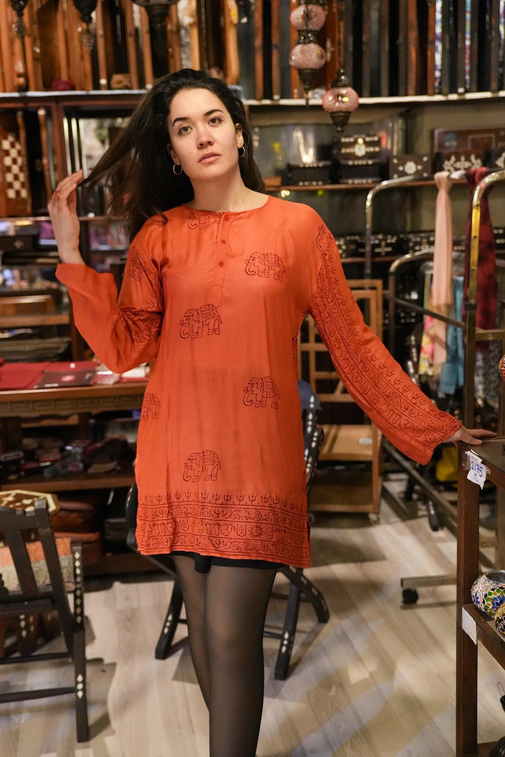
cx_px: 252
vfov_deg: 47.4
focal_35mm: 41
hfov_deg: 32.6
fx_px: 863
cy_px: 378
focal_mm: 41
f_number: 2.8
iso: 6400
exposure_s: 1/200
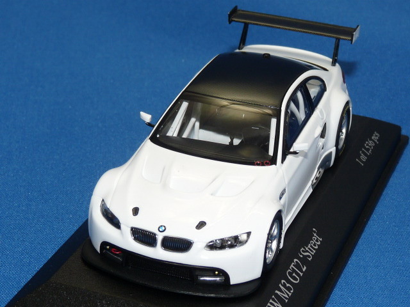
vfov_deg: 14.8
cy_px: 154
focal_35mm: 100
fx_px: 1184
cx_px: 205
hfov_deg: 19.6
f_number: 4
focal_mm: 10.1
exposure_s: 1/30
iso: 100
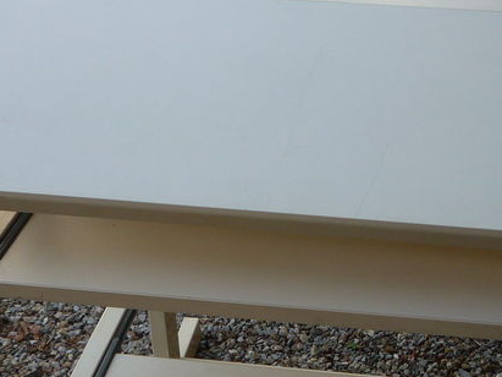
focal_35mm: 73
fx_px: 1058
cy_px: 272
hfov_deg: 26.5
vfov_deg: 20.0
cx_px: 332
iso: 100
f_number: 4
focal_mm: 5.2
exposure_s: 1/200
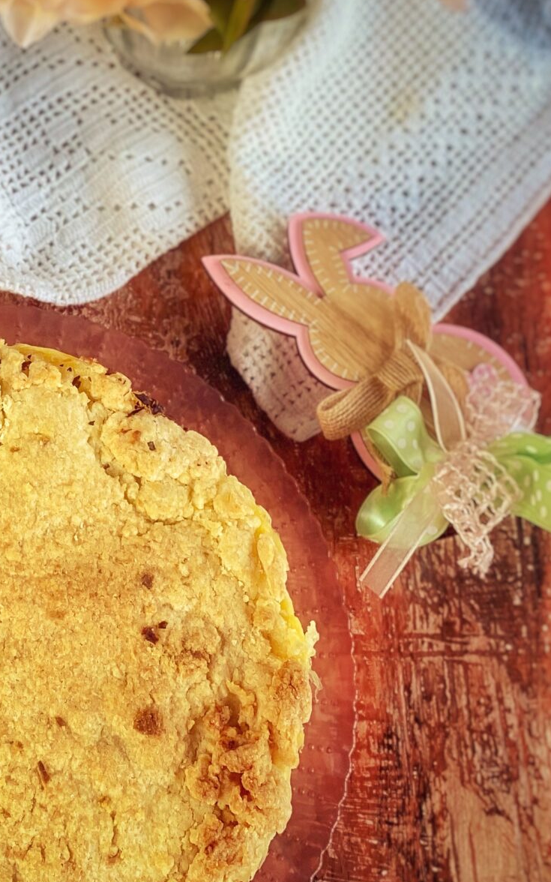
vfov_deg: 33.9
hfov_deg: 21.2
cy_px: 377
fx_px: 1442
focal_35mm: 60
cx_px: 62
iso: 80
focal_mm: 4.25
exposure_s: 1/100
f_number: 1.8
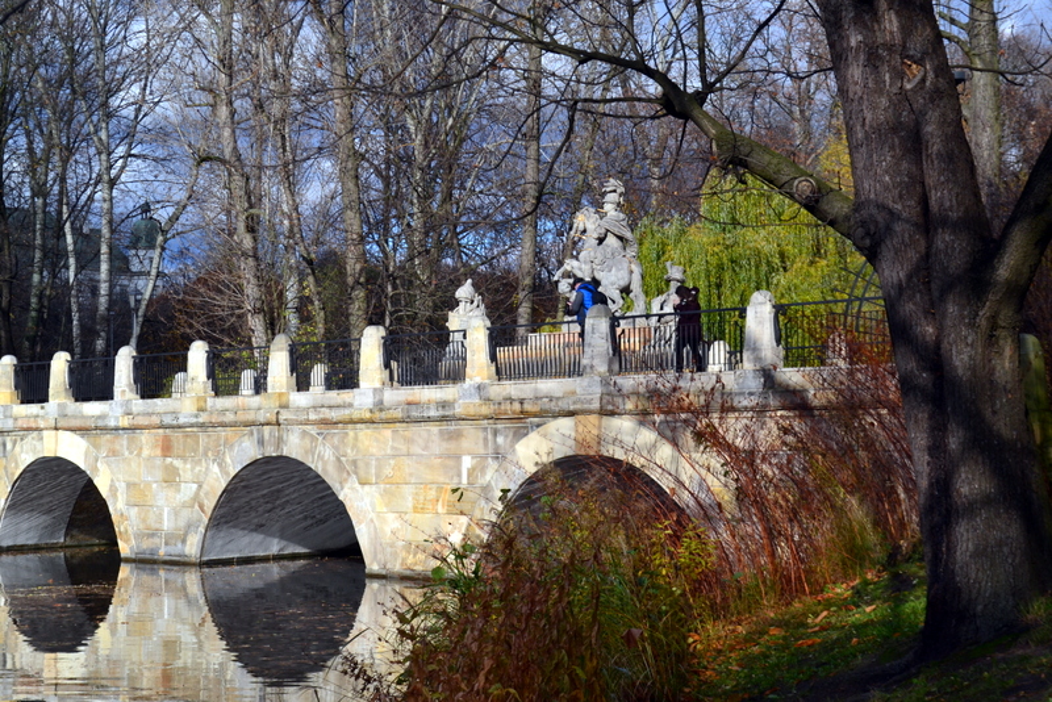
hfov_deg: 28.1
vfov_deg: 18.9
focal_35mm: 72
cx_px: 526
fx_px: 2105
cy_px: 351
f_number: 10
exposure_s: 1/200
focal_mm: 48
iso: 400
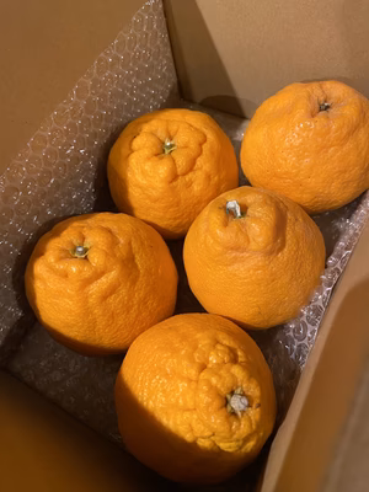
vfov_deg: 67.3
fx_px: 370
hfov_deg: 53.1
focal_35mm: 26
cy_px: 246
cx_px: 184
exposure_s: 1/33
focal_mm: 4.25
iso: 500
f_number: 1.8
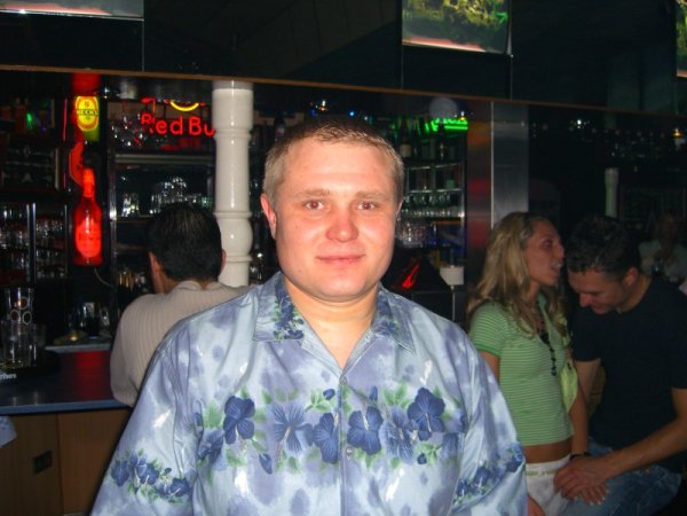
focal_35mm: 38
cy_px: 258
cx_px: 344
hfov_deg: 49.0
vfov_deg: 37.7
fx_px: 754
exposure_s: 1/60
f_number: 2.8
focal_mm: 7.9
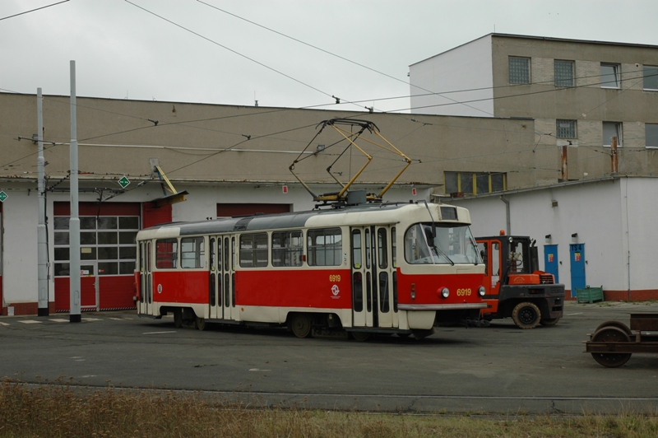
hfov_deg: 35.1
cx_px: 329
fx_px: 1041
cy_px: 219
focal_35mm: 57
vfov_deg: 23.7
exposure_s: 1/160
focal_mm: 38
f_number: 6.3
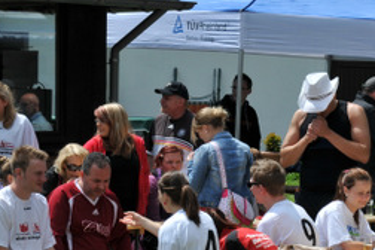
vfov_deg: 6.6
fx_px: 2166
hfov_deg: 9.9
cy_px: 189
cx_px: 250
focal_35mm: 208
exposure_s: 1/640
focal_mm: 70
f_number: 8
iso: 200
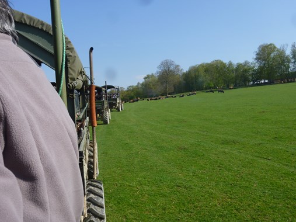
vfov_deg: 45.4
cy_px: 111
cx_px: 148
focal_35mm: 31
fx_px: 265
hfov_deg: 58.4
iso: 80
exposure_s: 1/500
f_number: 3.6
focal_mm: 5.5
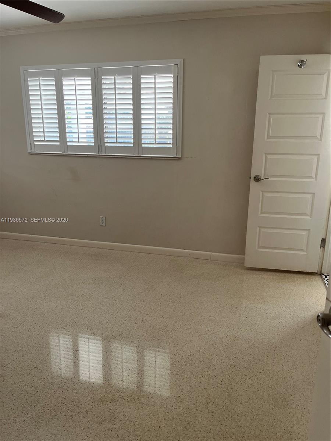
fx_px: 331
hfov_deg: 53.1
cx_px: 166
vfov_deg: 67.3
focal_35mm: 26
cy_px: 220
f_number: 1.6
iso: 125
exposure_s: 1/101
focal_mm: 5.1
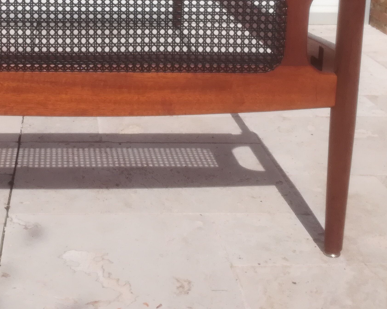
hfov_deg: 28.8
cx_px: 111
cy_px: 50
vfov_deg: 23.1
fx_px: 744
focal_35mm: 65
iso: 50
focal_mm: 3.79
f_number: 2
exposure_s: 1/2732
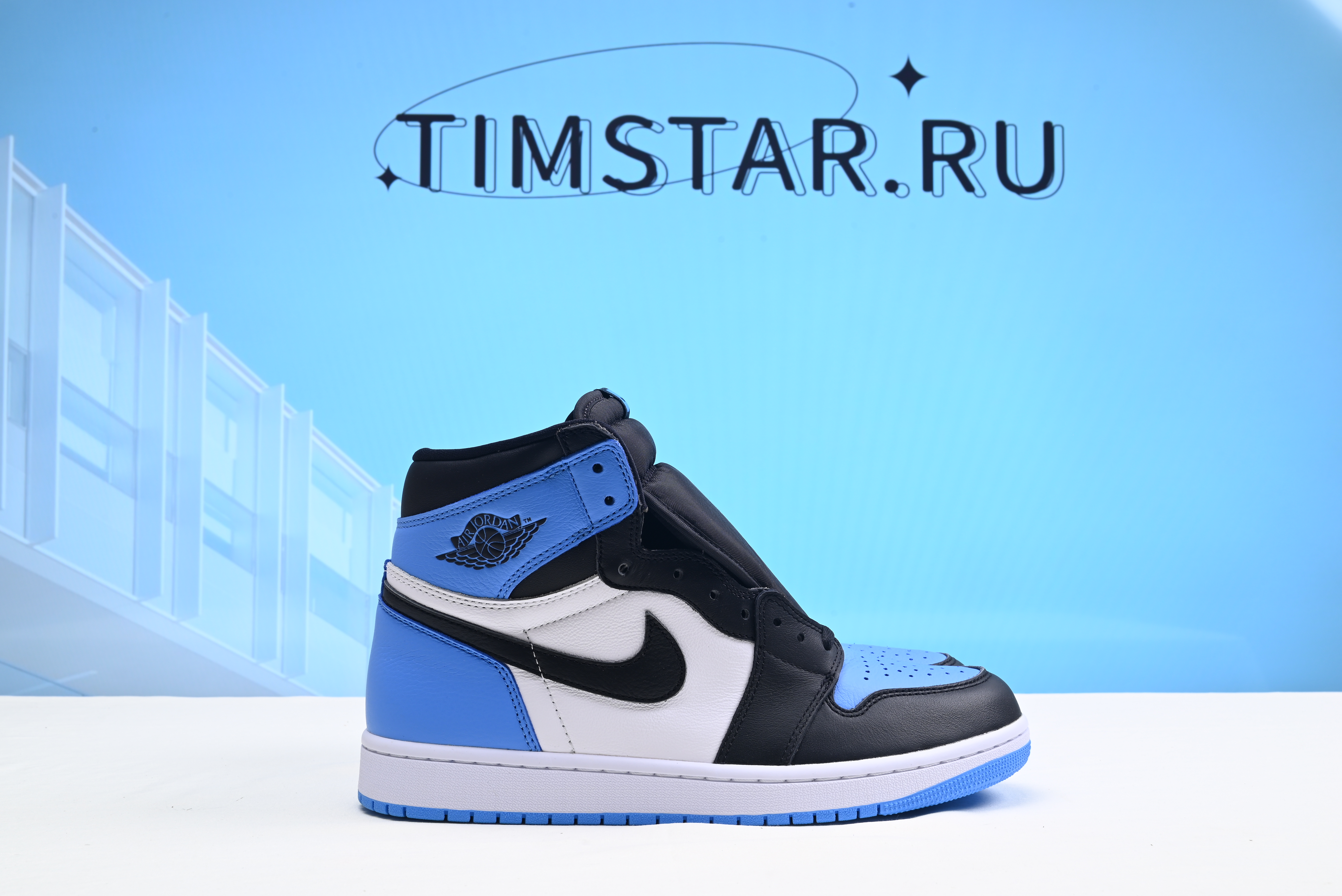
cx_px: 671
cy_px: 448
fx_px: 1454
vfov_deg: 34.2
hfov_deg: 49.5
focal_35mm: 39
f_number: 16
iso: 100
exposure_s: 1/2
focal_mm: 39
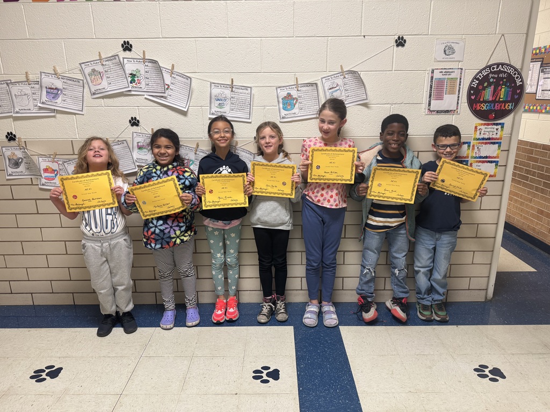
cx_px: 275
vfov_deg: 56.8
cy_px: 206
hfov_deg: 71.6
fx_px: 381
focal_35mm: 24
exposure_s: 1/60
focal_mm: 6.76
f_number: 1.78
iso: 160
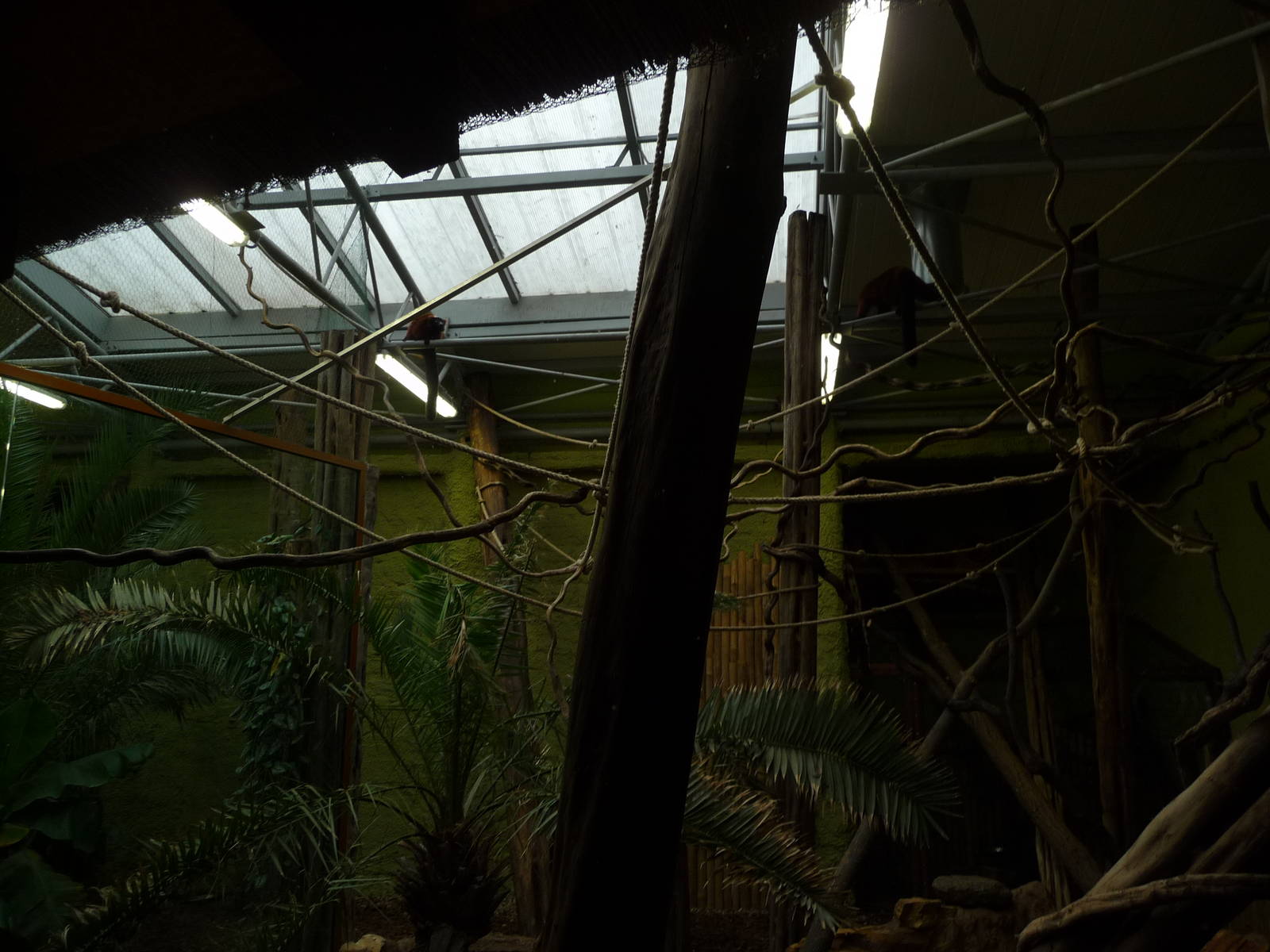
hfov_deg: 63.4
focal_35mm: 28
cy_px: 476
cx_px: 635
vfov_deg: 49.7
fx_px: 1027
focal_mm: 4.7
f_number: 3.3
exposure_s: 1/30
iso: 100
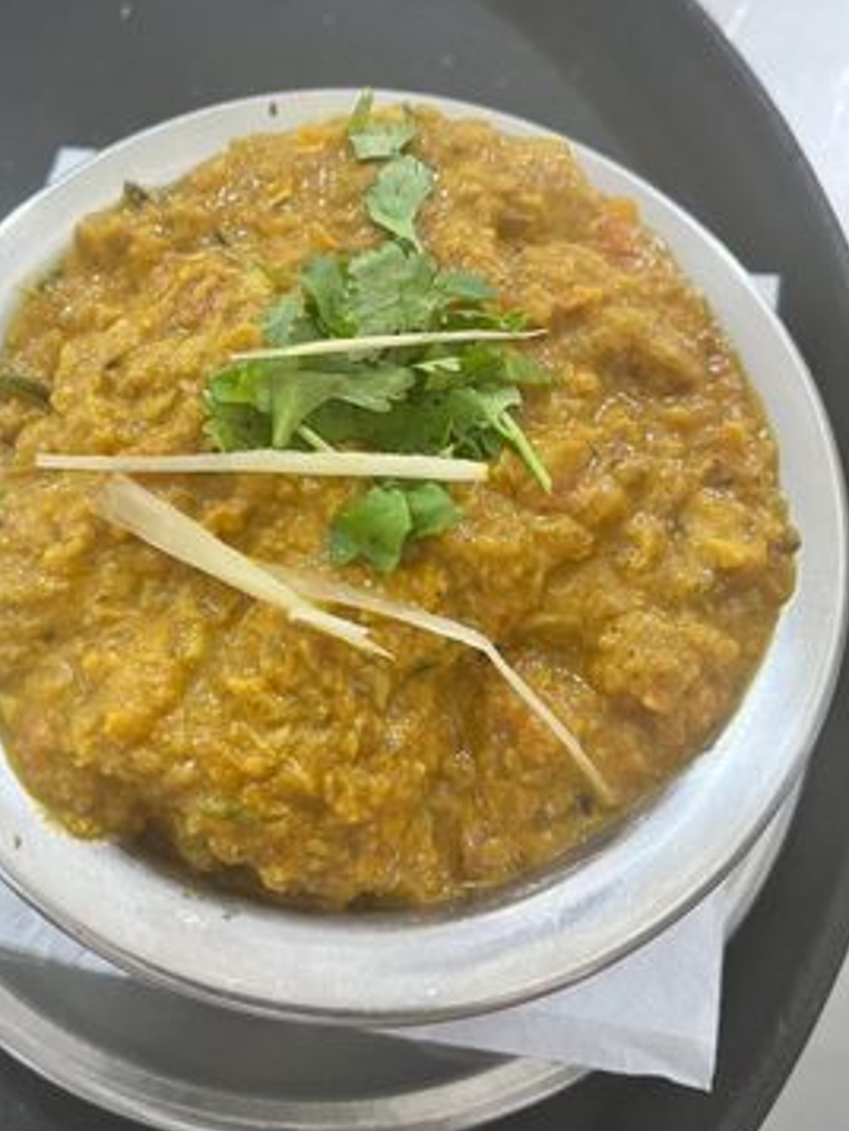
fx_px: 1013
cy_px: 507
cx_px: 348
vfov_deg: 58.2
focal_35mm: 31
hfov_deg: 45.3
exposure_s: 1/33
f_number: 1.6
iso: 400
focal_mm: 5.1
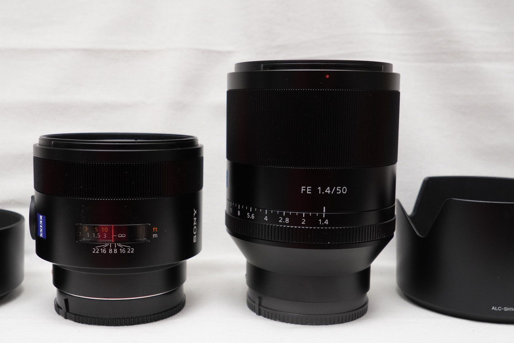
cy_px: 174
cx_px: 221
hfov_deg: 45.3
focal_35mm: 43
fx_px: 614
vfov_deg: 31.2
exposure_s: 1/60
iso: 800
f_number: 8
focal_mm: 24
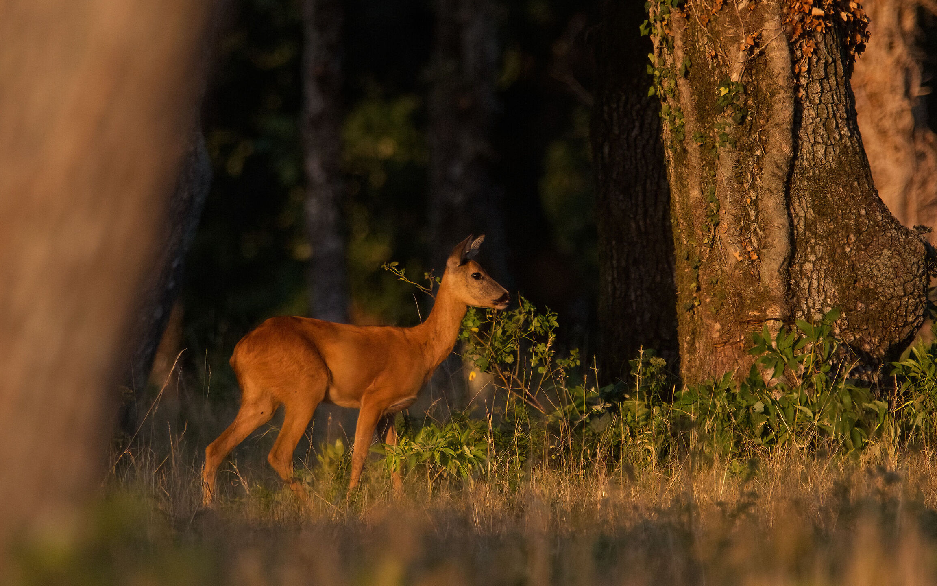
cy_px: 285
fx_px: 24387
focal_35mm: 955
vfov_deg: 1.4
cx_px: 465
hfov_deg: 2.2
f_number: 6.3
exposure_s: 1/2000
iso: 1400
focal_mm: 600
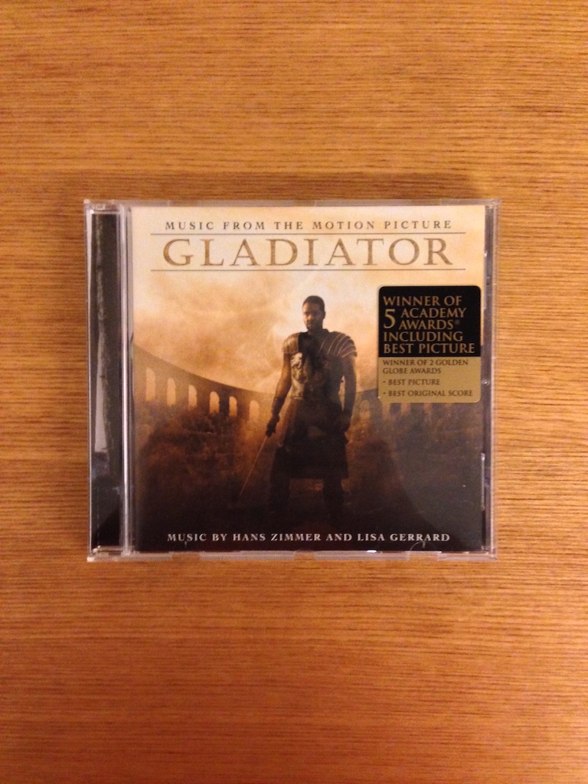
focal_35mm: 33
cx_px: 294
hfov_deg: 42.9
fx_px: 747
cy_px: 392
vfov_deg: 55.4
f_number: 2.4
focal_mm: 4.12
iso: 500
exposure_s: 1/15
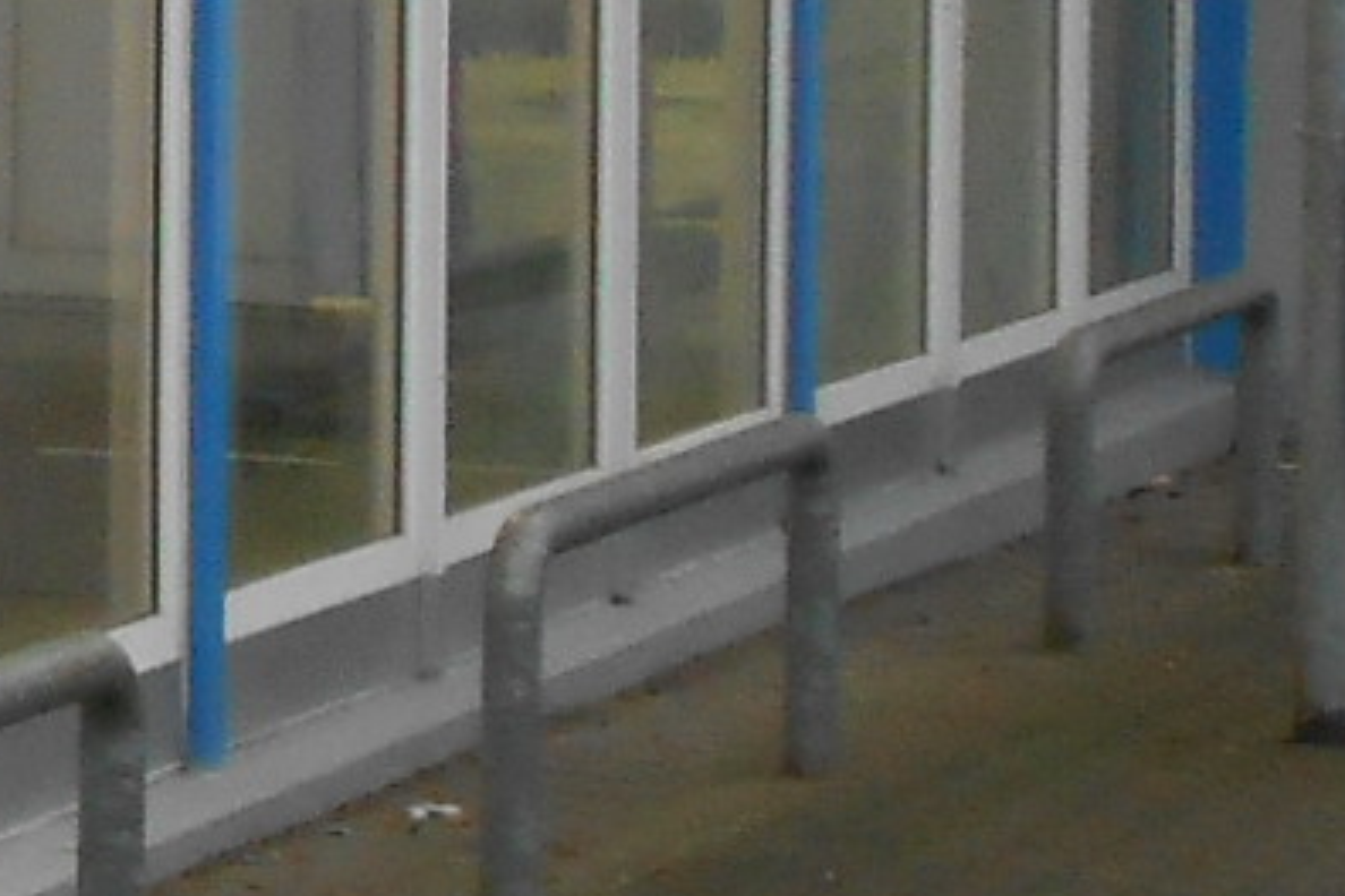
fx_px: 8480
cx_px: -2116
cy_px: -261
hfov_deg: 8.2
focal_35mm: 227
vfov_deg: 6.0
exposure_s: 1/30
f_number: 4.2
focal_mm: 6.8
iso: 250
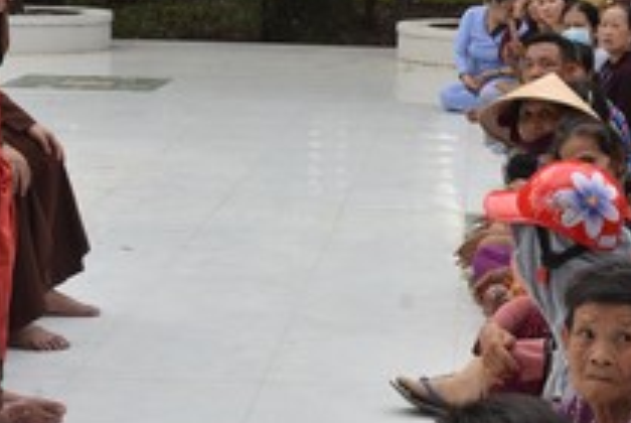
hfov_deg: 17.2
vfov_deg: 11.6
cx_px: 516
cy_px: 127
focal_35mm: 118
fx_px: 2071
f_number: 8
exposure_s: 1/250
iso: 250
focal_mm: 38
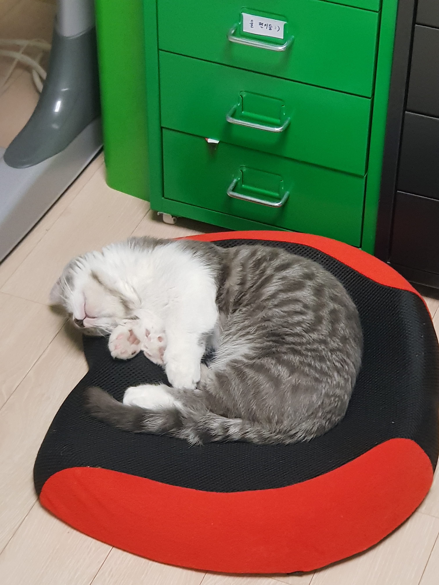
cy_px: 292
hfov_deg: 28.0
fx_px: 879
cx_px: 220
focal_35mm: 52
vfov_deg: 36.8
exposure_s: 1/24
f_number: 2.4
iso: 160
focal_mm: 6
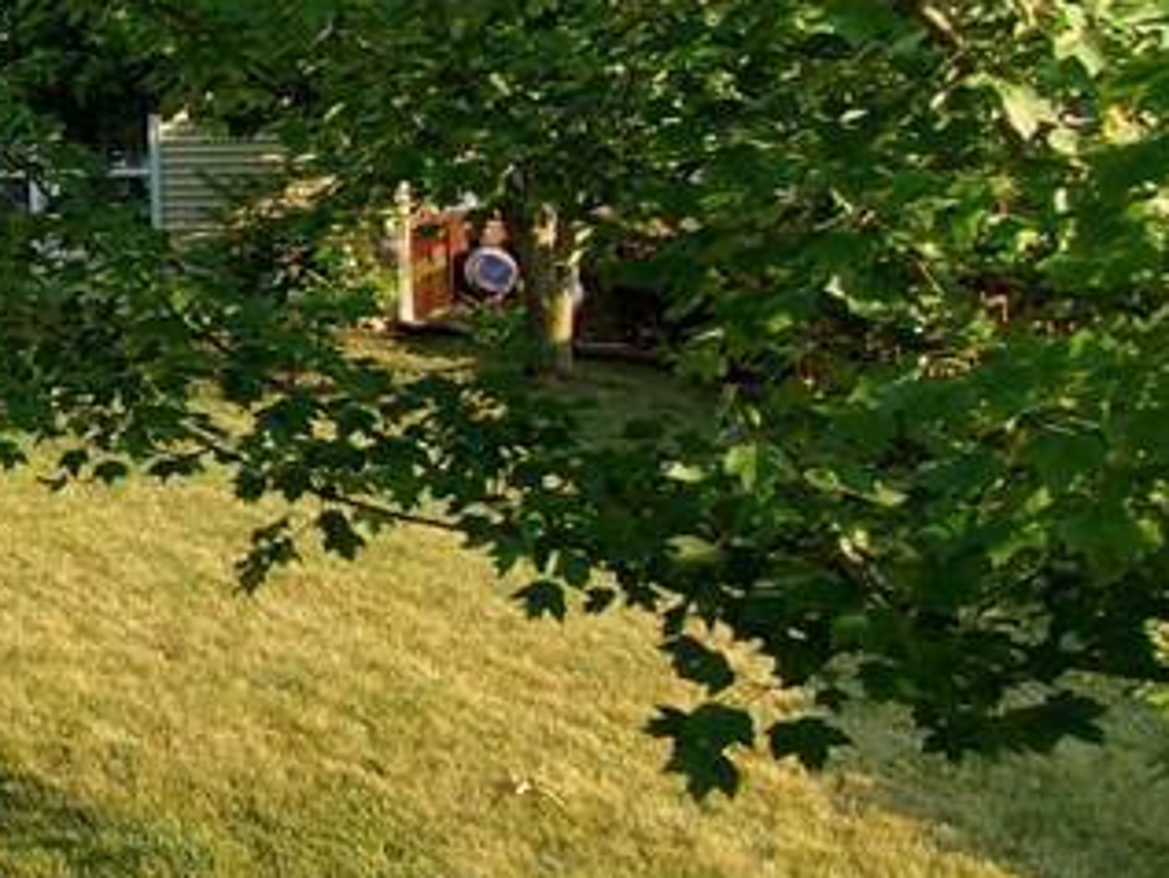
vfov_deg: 32.6
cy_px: 85
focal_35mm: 42
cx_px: -524
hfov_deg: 29.8
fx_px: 1419
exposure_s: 1/477
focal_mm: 1.8
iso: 50
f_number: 2.2
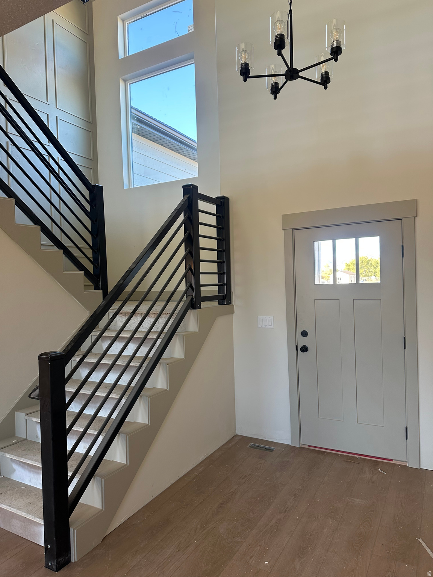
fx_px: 400
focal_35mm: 24
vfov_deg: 71.6
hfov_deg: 56.8
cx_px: 216
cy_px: 288
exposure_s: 1/121
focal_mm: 6.86
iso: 125
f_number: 1.78
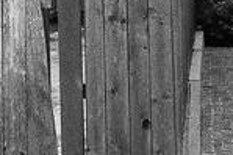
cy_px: -132
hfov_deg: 14.5
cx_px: -91
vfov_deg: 9.7
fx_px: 866
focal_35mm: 134
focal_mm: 16
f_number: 5
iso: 200
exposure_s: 1/250
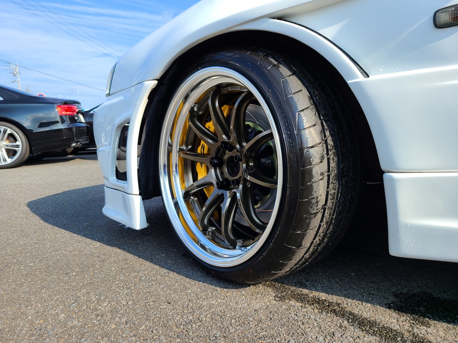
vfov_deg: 53.1
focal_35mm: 26
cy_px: 172
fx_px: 344
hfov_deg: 67.3
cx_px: 229
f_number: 1.8
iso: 40
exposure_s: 1/1067
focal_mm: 5.4
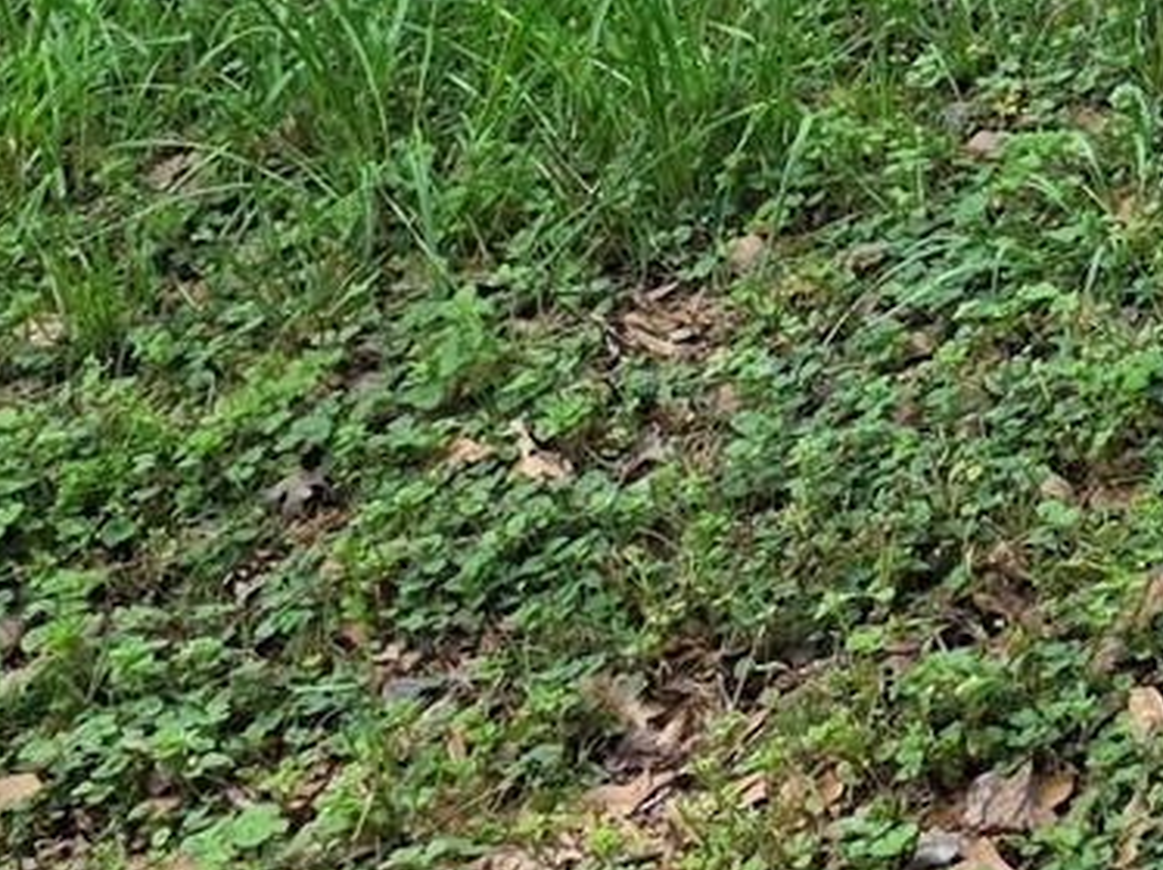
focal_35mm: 126
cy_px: -631
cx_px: 2223
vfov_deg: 11.1
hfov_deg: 13.7
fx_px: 4231
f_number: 1.7
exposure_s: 1/359
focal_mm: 6.3
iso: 50
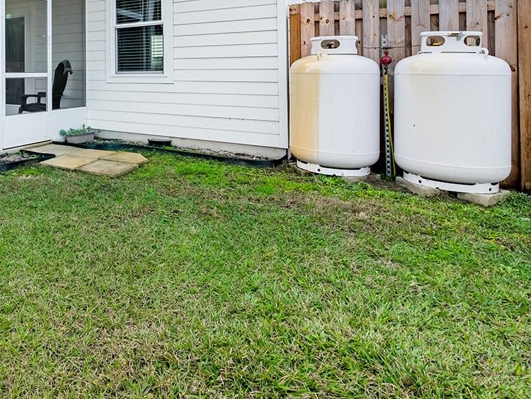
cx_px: 50
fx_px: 430
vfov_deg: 46.5
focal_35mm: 28
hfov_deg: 54.9
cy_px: 68
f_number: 9
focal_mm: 14
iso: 400
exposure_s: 1/3200
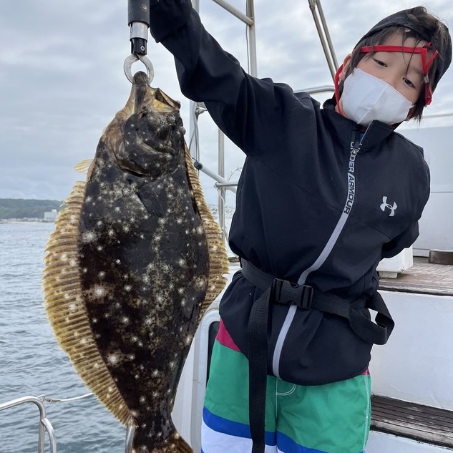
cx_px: 225
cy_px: 173
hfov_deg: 52.5
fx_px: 459
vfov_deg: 52.0
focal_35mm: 31
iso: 50
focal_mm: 5.1
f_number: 1.6
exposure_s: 1/2899
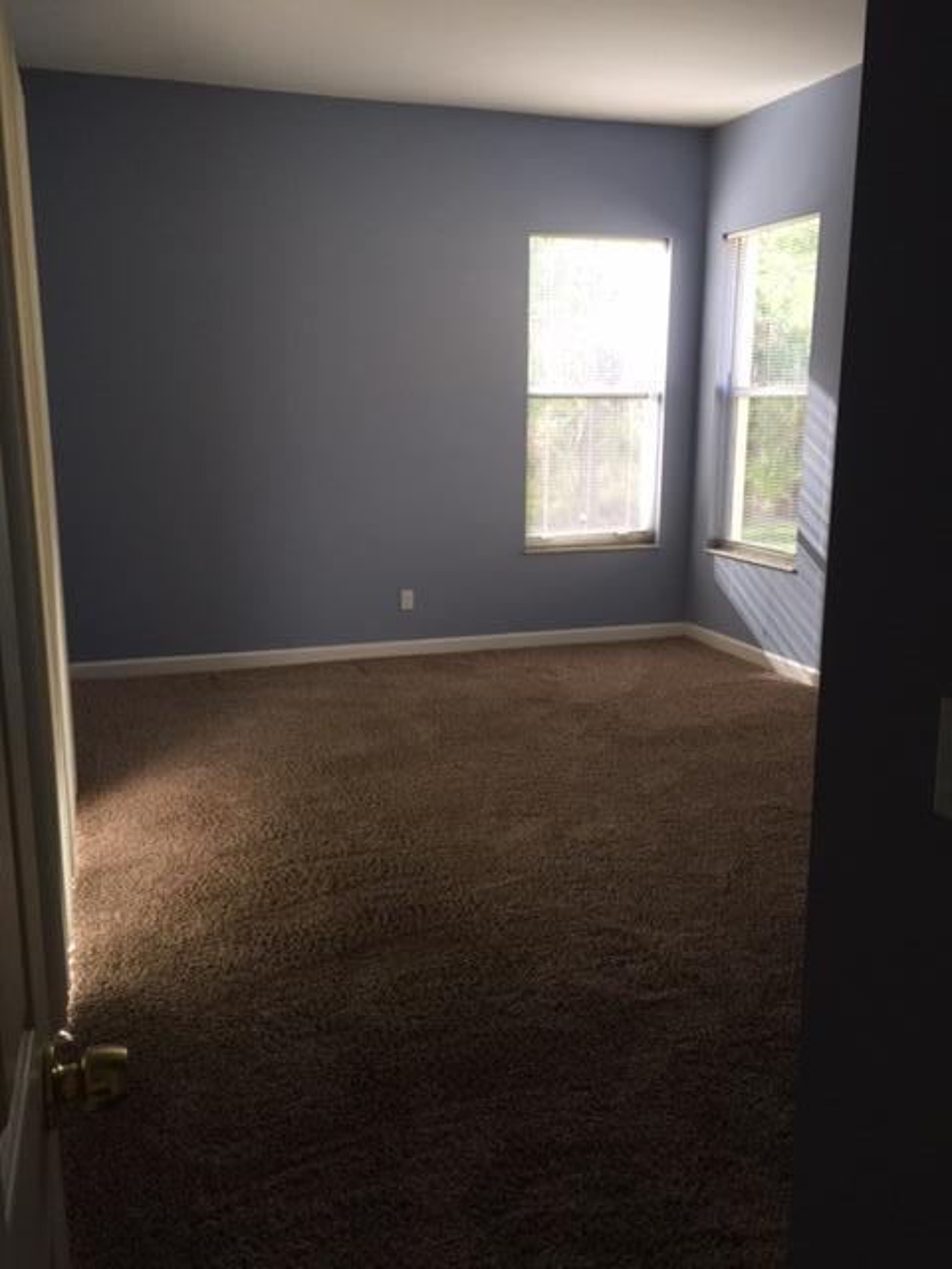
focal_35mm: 29
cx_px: 476
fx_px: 1063
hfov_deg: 48.2
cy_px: 634
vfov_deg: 61.7
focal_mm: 4.15
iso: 40
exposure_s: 1/30
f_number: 2.2
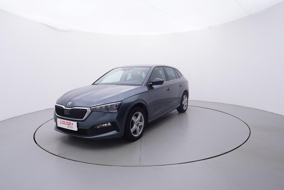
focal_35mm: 22
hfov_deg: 77.3
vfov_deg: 56.2
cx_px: 142
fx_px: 178
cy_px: 95
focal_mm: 15
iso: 200
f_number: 5
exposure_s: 1/80
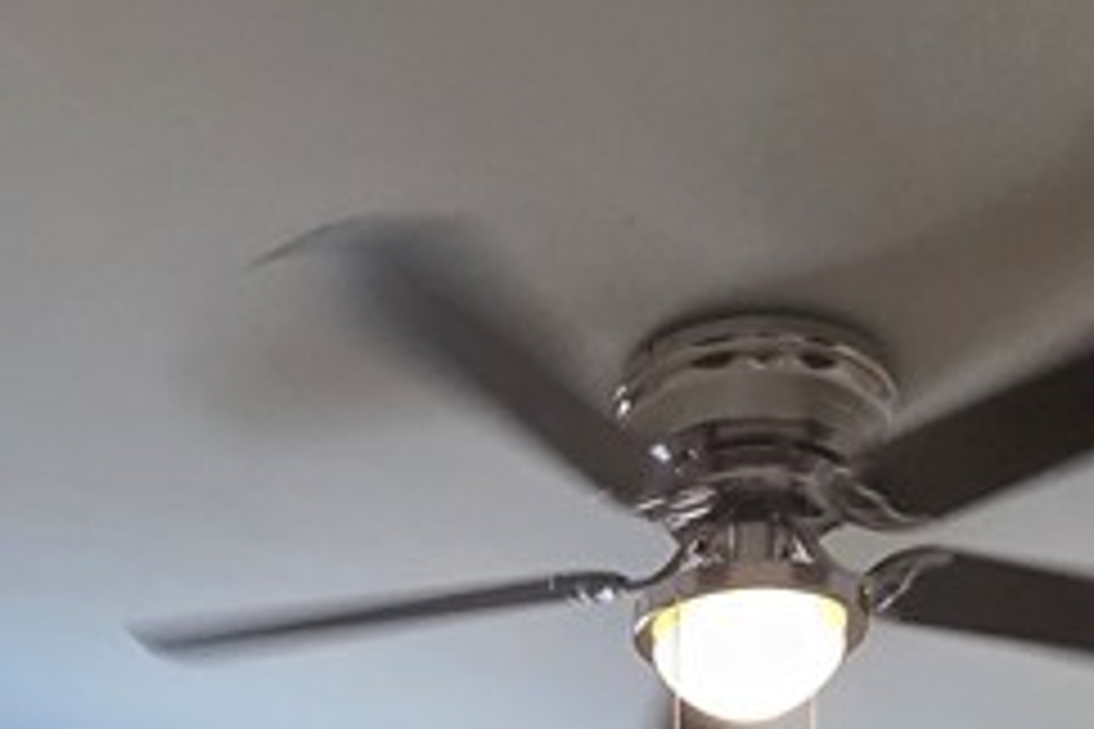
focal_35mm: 57
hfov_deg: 35.0
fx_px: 1732
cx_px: 527
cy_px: 1562
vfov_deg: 16.4
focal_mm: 2.2
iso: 100
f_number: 1.9
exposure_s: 1/120
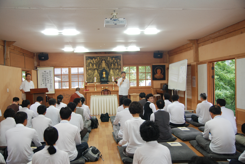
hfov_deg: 57.1
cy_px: 82
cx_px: 122
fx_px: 225
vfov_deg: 40.1
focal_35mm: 33
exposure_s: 1/30
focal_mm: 22
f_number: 2.8
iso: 400
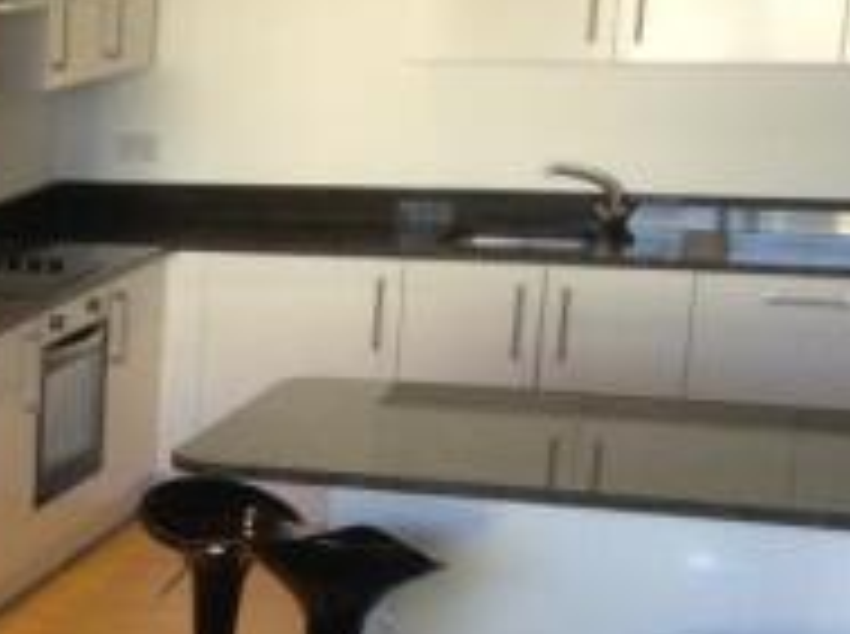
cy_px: 641
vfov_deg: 14.2
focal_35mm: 102
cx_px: -407
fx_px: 2500
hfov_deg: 17.4
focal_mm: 3.3
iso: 50
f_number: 2.4
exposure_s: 1/24
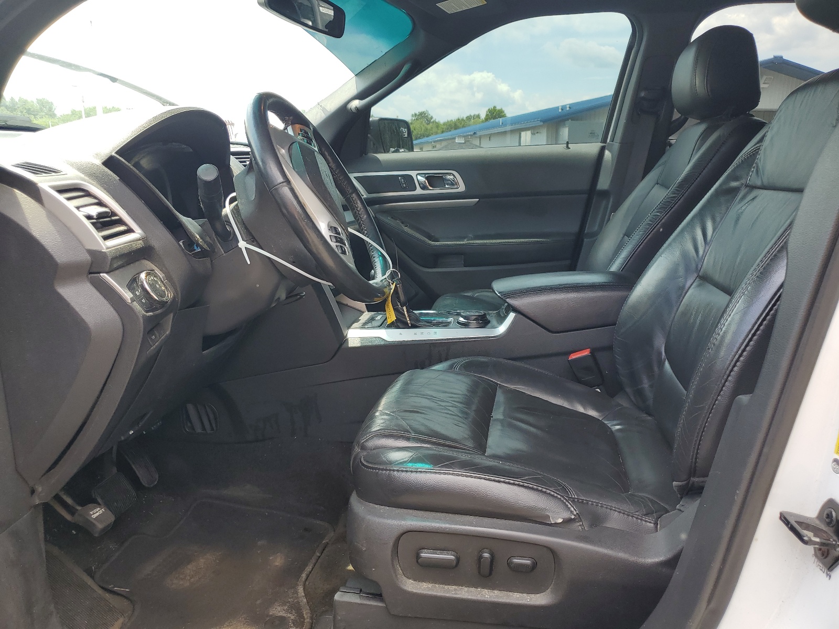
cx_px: 420
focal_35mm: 26
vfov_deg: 53.1
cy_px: 314
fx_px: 630
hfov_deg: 67.3
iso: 50
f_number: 1.5
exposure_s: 1/476
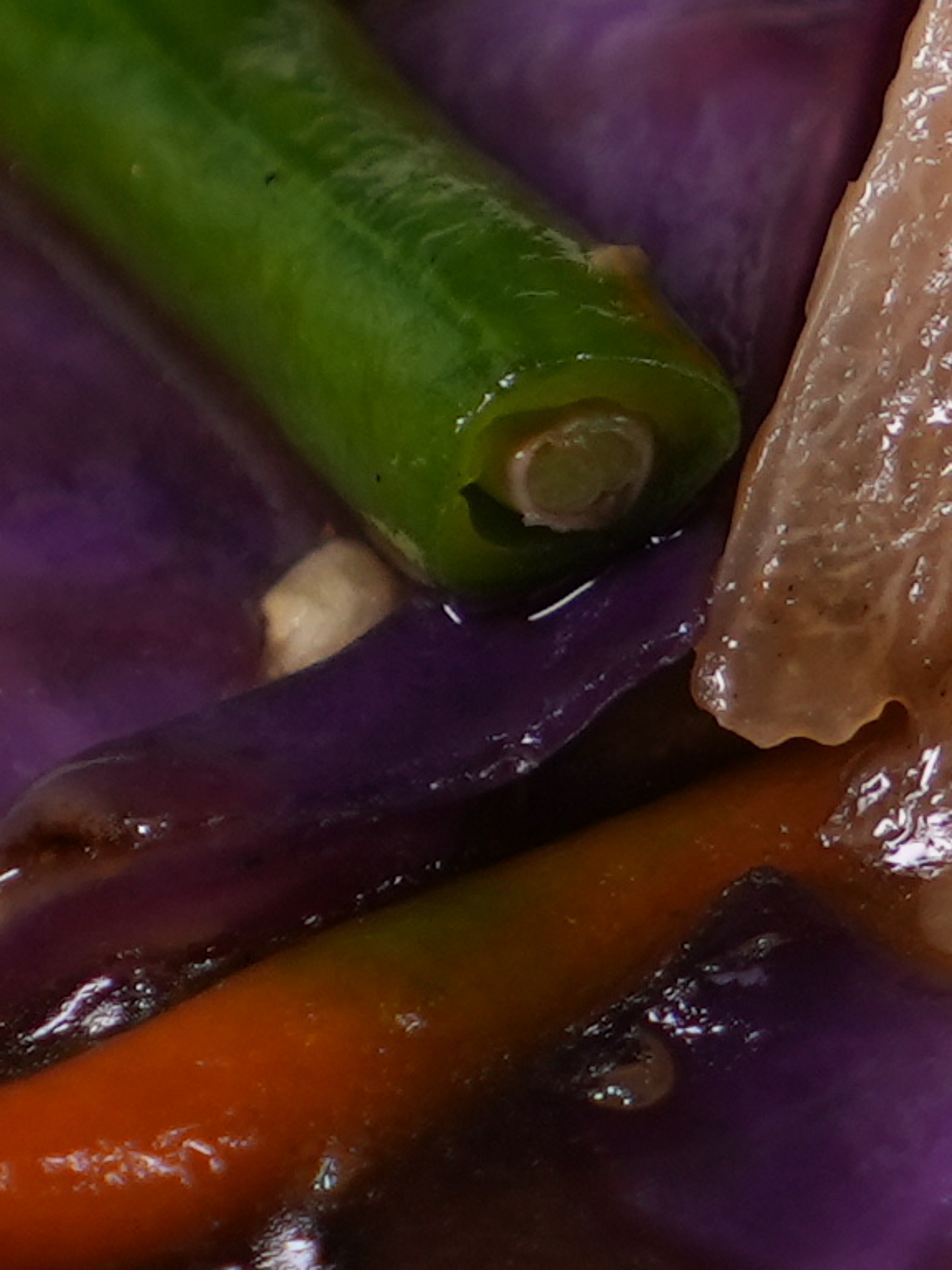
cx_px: 1412
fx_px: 64445
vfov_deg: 1.1
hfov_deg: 0.8
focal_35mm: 1757
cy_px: 475
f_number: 4
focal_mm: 200
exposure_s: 1/200
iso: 320
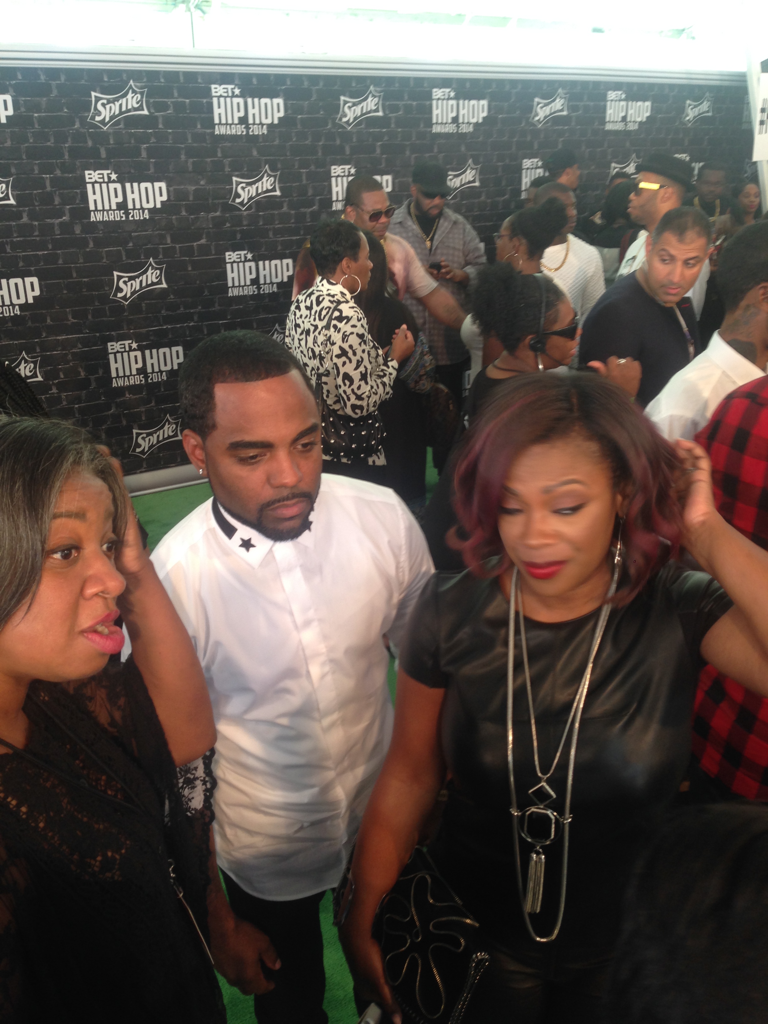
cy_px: 512
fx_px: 976
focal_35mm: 33
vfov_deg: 55.4
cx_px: 384
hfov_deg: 42.9
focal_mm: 4.12
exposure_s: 1/30
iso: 50
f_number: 2.4
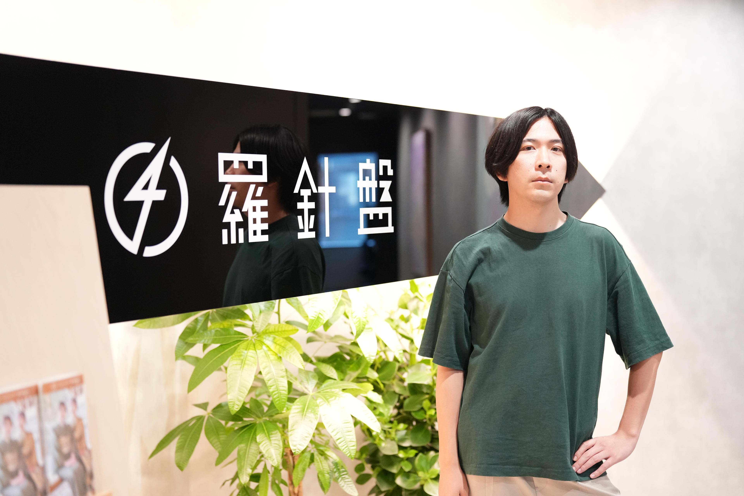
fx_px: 1033
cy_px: 248
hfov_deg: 39.6
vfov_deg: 27.0
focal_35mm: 50
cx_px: 372
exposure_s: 1/250
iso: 5000
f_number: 2
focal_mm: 50
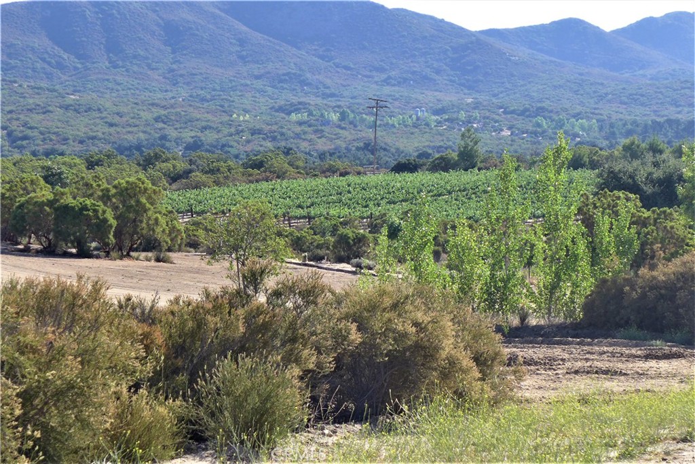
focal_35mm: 130
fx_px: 2510
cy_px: 232
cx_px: 348
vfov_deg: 10.6
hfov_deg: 15.8
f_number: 2.8
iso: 80
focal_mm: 17.7
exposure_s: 1/800
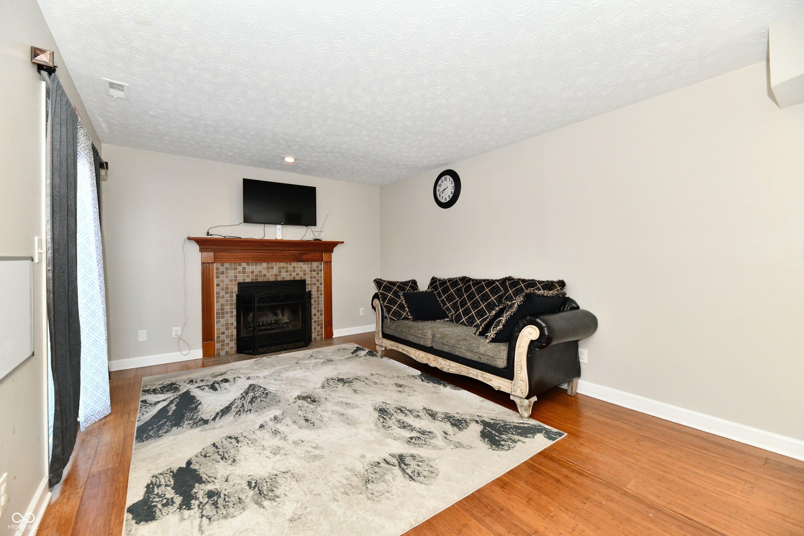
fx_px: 313
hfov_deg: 104.3
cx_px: 402
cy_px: 268
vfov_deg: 81.2
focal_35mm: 14
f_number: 6.3
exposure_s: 1/60
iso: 640
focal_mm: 14
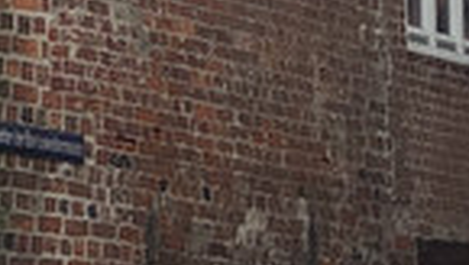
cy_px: -675
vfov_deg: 3.0
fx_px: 4968
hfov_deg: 5.3
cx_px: -378
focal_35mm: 399
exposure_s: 1/960
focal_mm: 6.6
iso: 20
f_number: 2.8
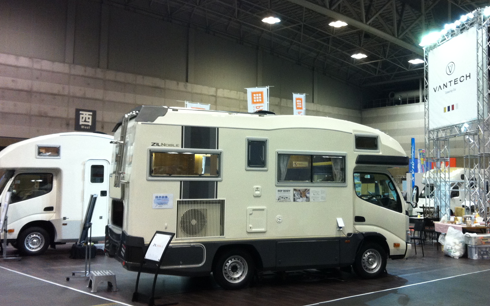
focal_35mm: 47
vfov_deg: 27.4
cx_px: 275
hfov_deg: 42.6
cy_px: 139
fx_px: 628
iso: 160
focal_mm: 3.85
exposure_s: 1/17
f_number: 2.8
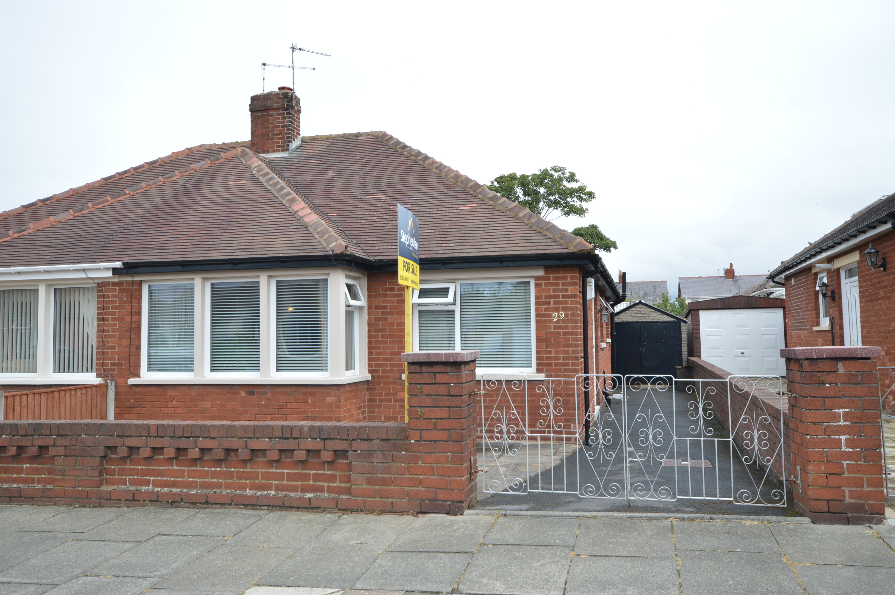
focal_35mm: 30
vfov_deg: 43.5
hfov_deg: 62.0
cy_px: 298
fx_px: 745
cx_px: 448
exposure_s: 1/320
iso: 400
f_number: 9
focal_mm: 20
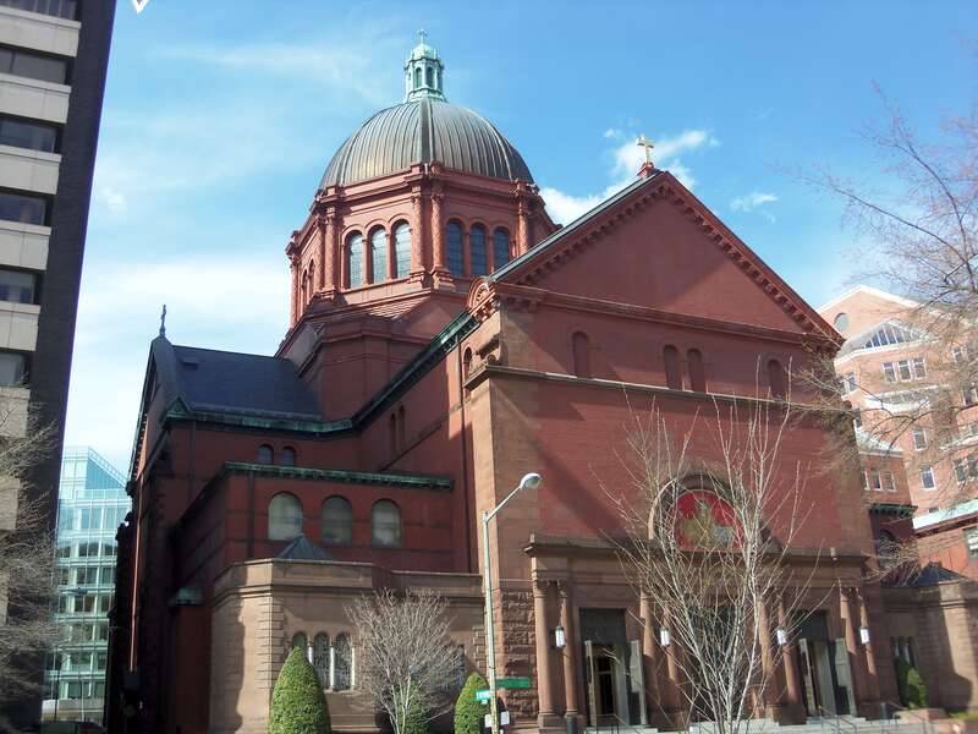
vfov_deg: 37.7
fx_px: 1074
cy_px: 367
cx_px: 489
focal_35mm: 38
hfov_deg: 49.0
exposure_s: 1/200
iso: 64
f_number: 4.3
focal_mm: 6.8
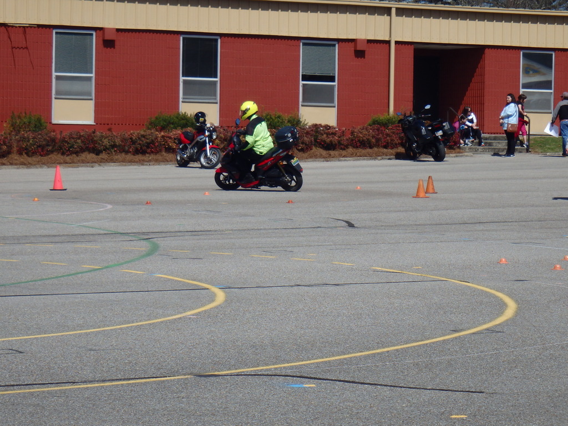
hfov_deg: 14.1
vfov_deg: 10.6
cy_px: 213
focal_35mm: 140
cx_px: 284
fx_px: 2297
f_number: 5.9
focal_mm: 25
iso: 125
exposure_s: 1/800
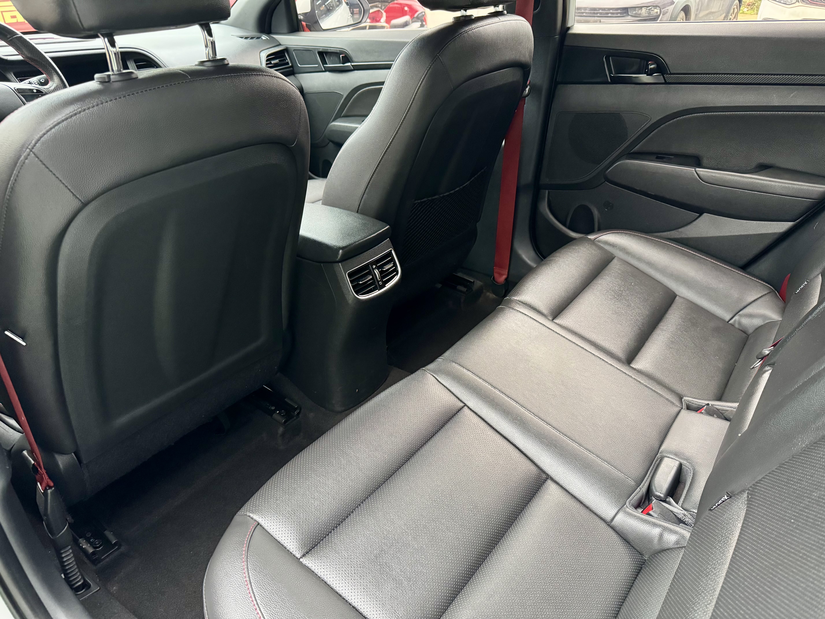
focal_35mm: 24
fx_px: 572
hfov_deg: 71.6
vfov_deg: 56.8
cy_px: 310
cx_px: 412
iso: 800
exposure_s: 1/44
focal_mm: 6.76
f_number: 1.78
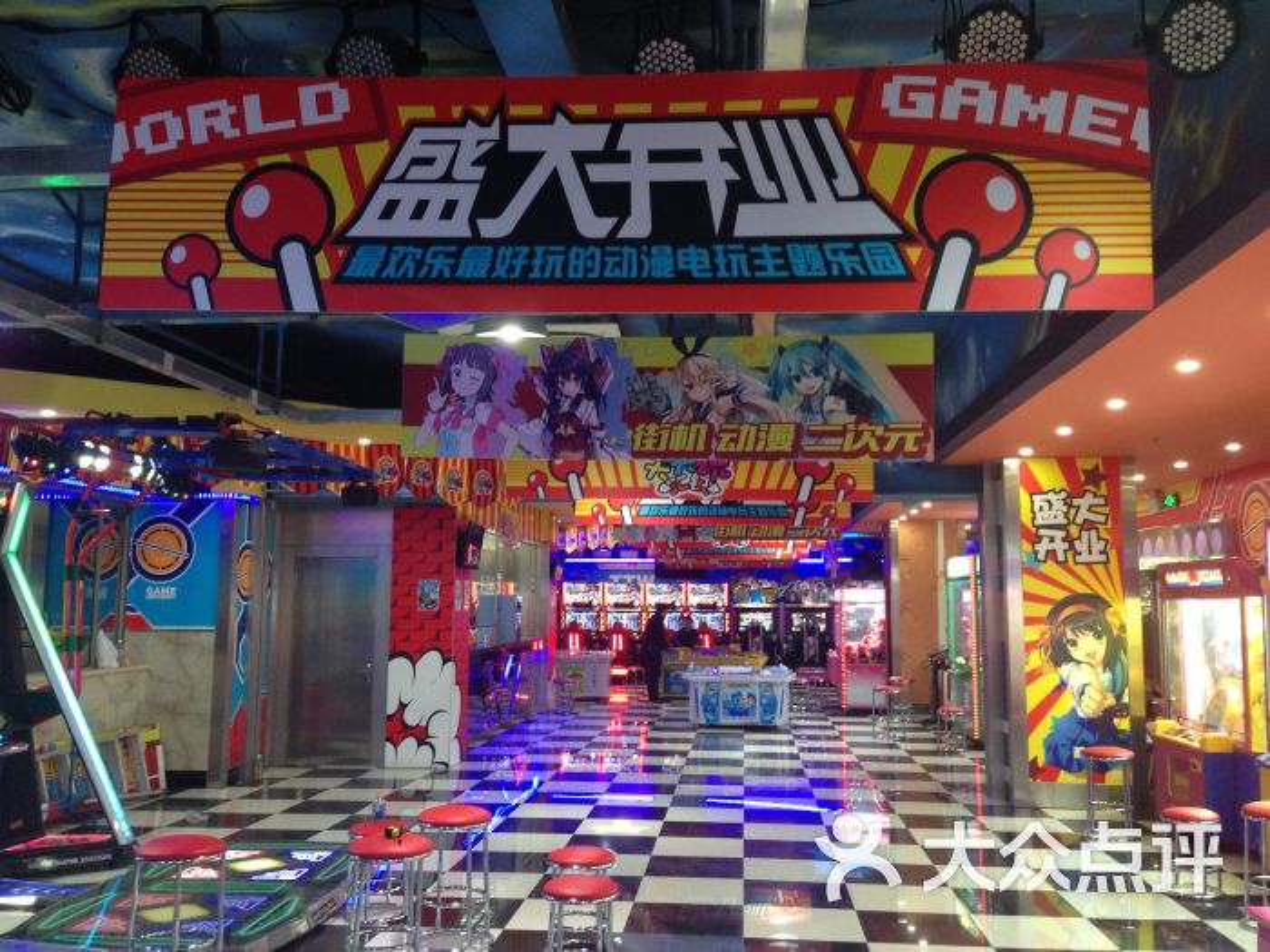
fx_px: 1211
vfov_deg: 42.9
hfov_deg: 55.4
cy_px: 476
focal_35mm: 33
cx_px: 635
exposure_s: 1/20
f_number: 2.4
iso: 200
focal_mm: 4.12
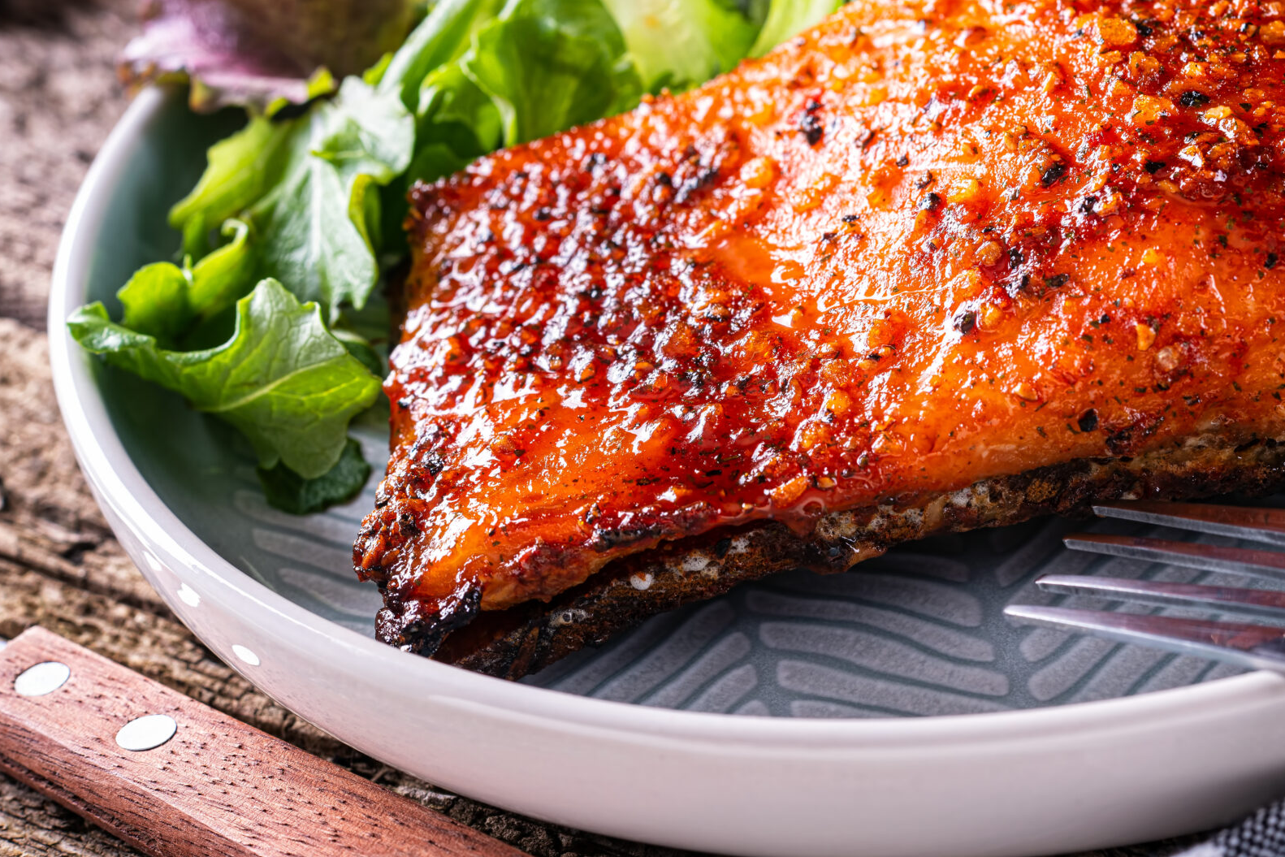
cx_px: 977
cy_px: 244
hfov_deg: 22.6
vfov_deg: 15.3
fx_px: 3177
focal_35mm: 89
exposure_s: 1/160
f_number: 8
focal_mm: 55
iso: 100
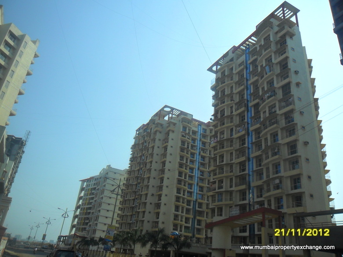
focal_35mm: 27
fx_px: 268
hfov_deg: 65.3
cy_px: 128
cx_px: 172
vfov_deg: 51.4
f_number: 8.9
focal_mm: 4.9
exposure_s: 1/250
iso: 100
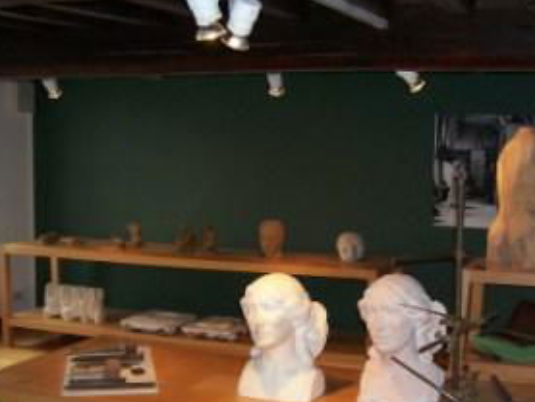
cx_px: 326
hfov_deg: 34.8
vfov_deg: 26.3
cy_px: 288
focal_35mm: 55
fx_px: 850
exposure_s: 1/112
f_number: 2.7
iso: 140
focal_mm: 5.6
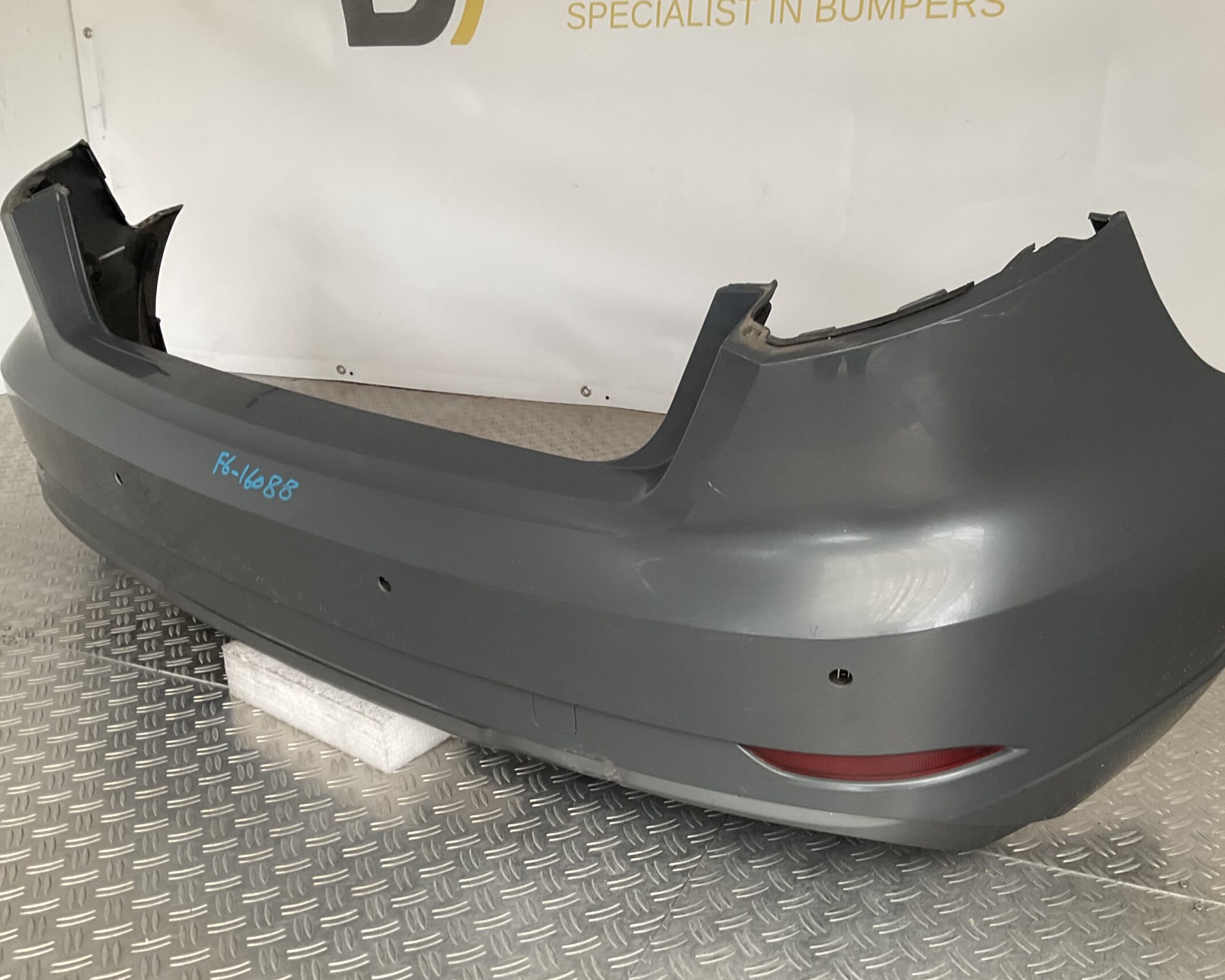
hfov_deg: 52.7
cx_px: 680
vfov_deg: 43.4
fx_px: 1233
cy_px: 503
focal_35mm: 34
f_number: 1.8
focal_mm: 3
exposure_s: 1/60
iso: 50
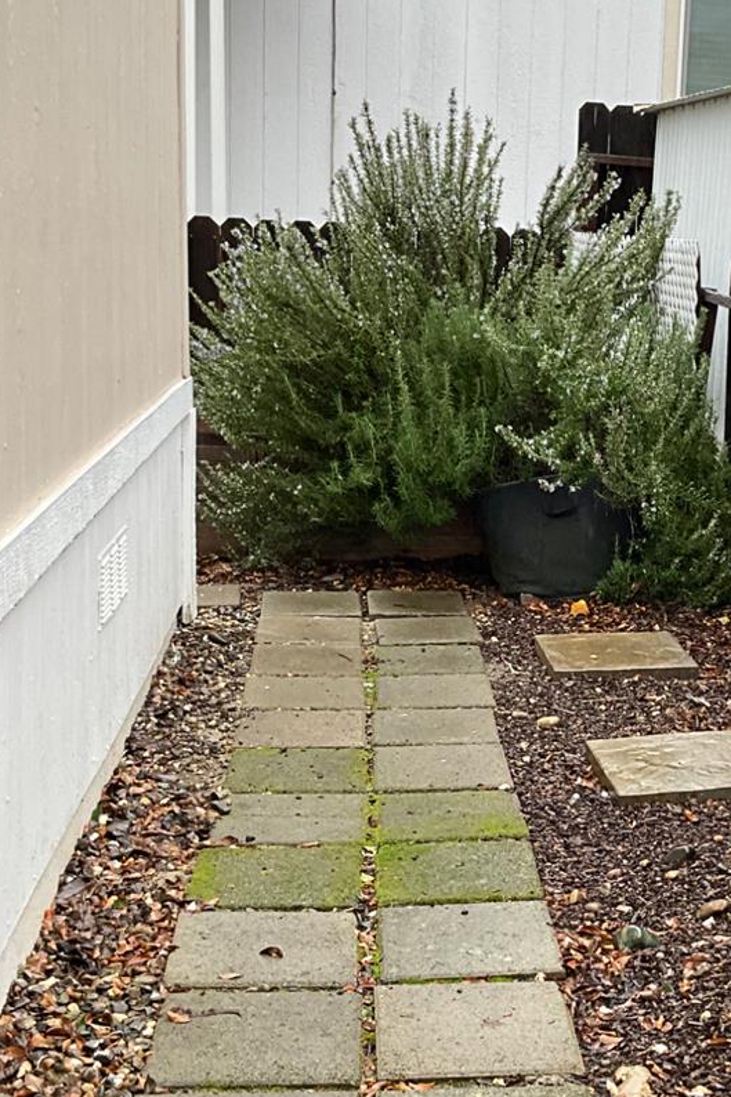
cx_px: 638
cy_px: 626
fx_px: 1737
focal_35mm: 57
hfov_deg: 23.2
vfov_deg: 35.0
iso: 50
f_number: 1.8
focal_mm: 3
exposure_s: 1/122
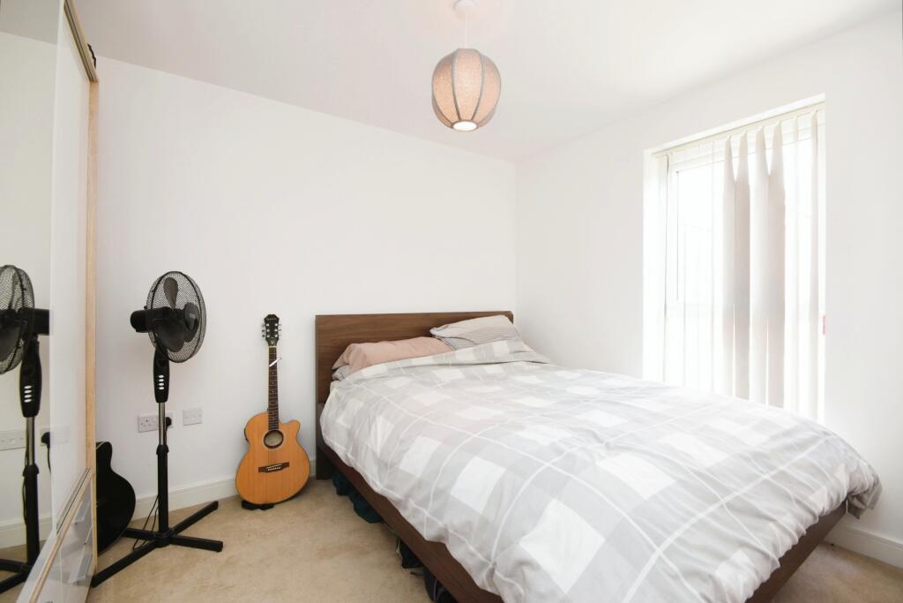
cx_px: 452
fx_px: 376
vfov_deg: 77.3
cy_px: 302
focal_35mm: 15
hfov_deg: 100.4
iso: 640
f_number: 8
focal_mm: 10
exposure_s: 1/30
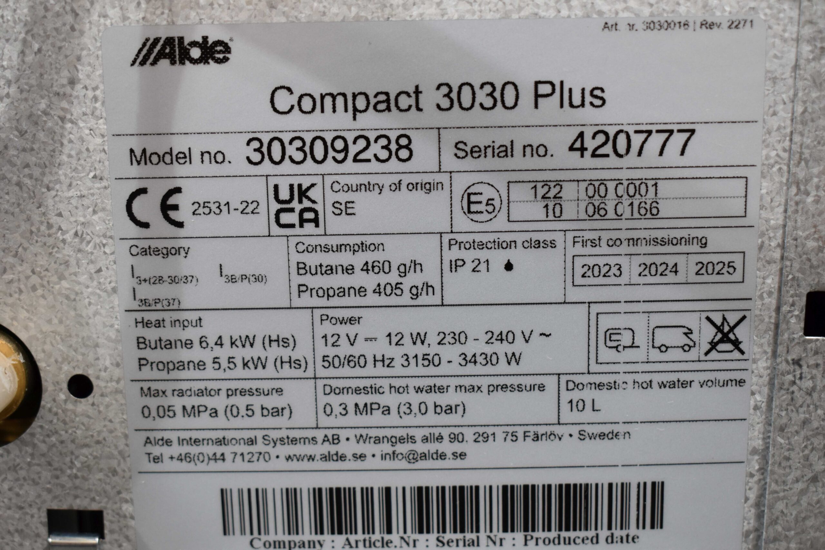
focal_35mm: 54
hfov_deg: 36.9
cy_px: 275
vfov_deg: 25.1
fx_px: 1237
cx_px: 412
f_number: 5.6
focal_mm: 36
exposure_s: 1/60
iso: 450
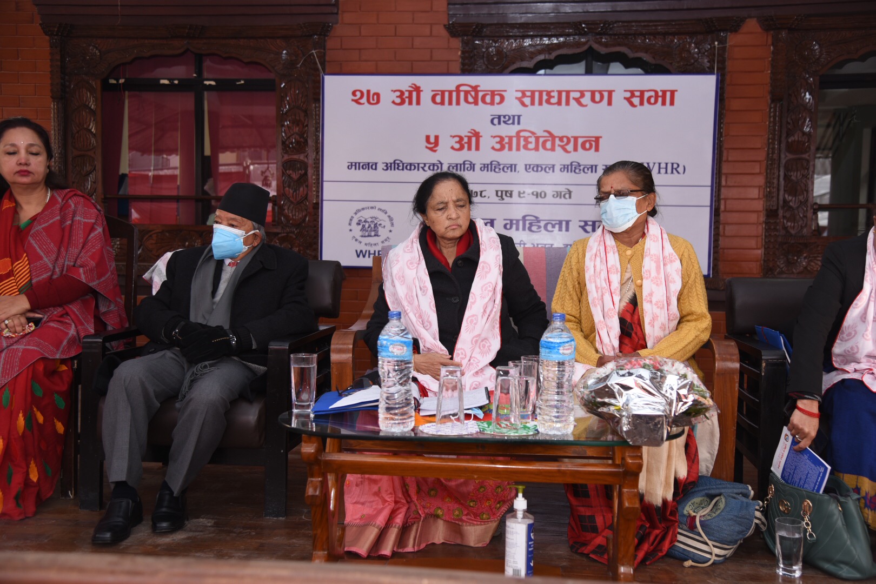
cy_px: 292
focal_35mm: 38
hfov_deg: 50.7
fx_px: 925
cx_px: 438
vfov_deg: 35.1
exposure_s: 1/200
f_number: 4
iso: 250
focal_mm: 38
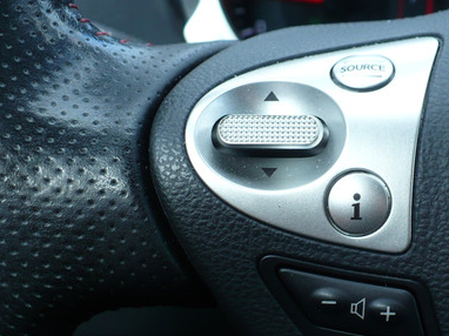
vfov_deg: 23.4
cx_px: 333
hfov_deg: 30.7
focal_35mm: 62
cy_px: 256
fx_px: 804
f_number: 2.8
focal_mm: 6.1
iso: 100
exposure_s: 1/80
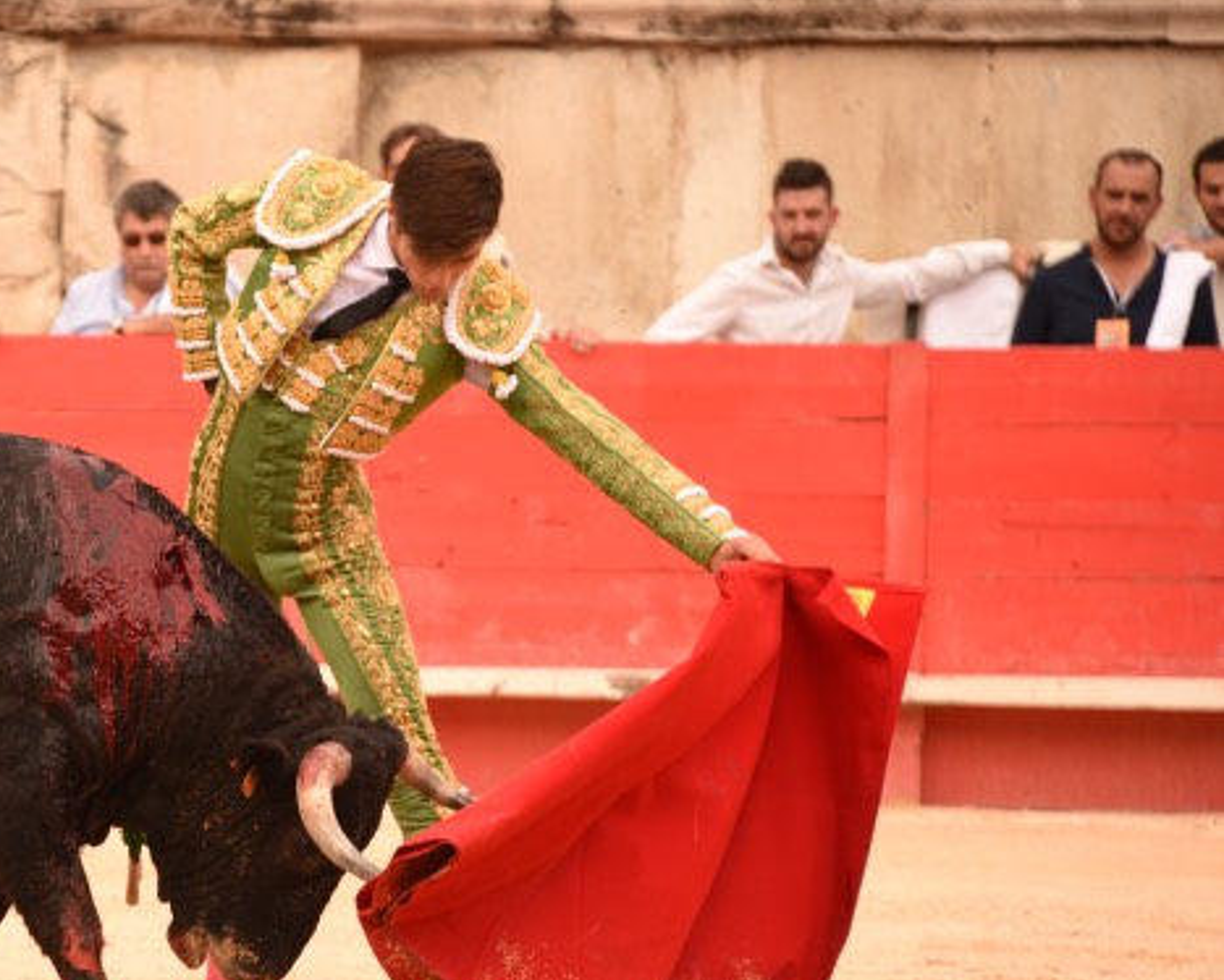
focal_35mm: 362
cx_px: 47
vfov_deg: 4.3
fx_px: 13119
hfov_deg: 5.3
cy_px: 570
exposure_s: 1/640
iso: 400
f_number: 5.6
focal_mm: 200
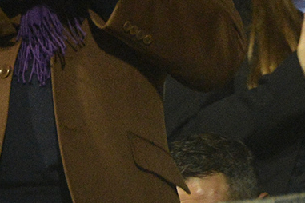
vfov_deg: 1.1
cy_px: -18
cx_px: 155
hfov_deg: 1.6
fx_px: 10674
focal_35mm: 1260
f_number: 5.6
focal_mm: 400
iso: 2500
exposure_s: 1/250
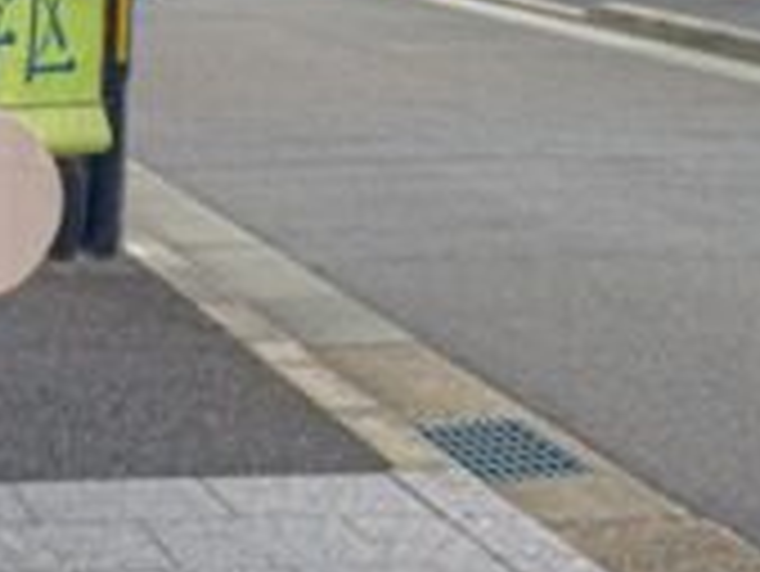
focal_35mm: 145
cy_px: 225
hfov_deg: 13.2
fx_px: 3186
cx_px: -198
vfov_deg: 10.2
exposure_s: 1/730
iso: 80
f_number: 1.8
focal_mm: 6.86
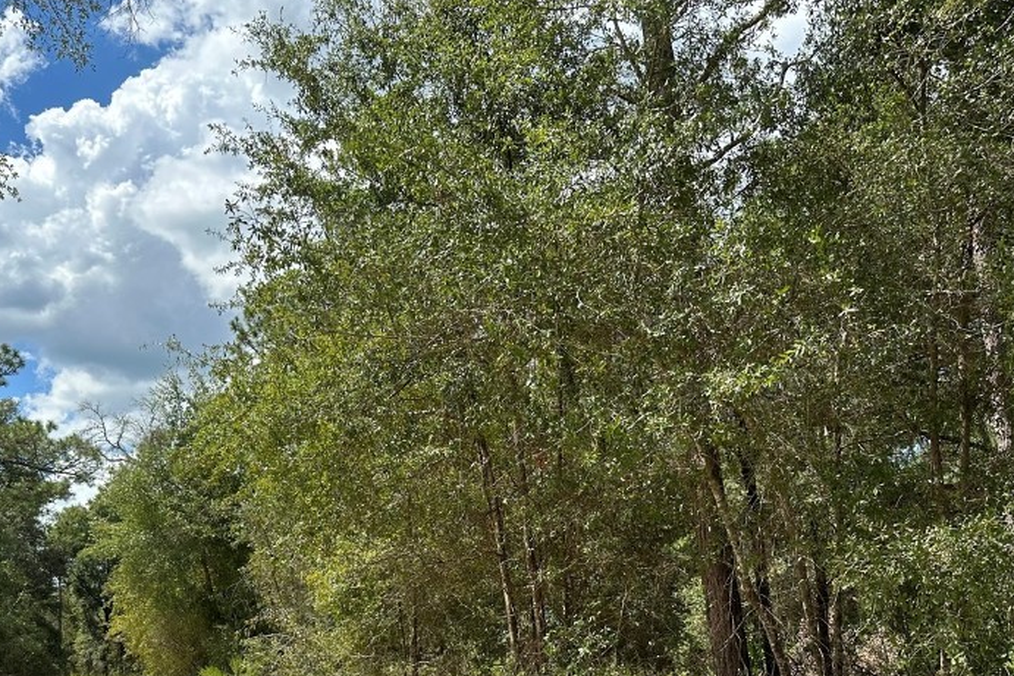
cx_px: 512
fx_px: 1042
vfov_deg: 34.9
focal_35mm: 37
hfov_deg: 51.9
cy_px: 531
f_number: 1.78
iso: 80
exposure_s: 1/3356
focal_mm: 6.86
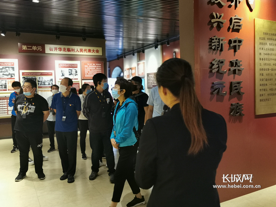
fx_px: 247
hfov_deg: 58.4
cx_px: 138
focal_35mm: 31
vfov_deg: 45.4
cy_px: 104
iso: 200
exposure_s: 1/50
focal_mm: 5.56
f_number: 4
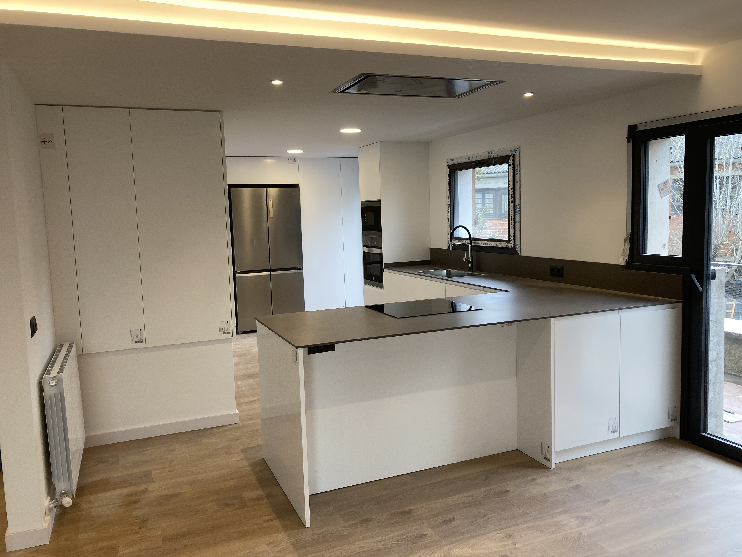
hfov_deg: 63.4
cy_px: 278
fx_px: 600
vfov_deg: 49.7
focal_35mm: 28
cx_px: 371
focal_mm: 3.99
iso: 40
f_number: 1.8
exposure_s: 1/100
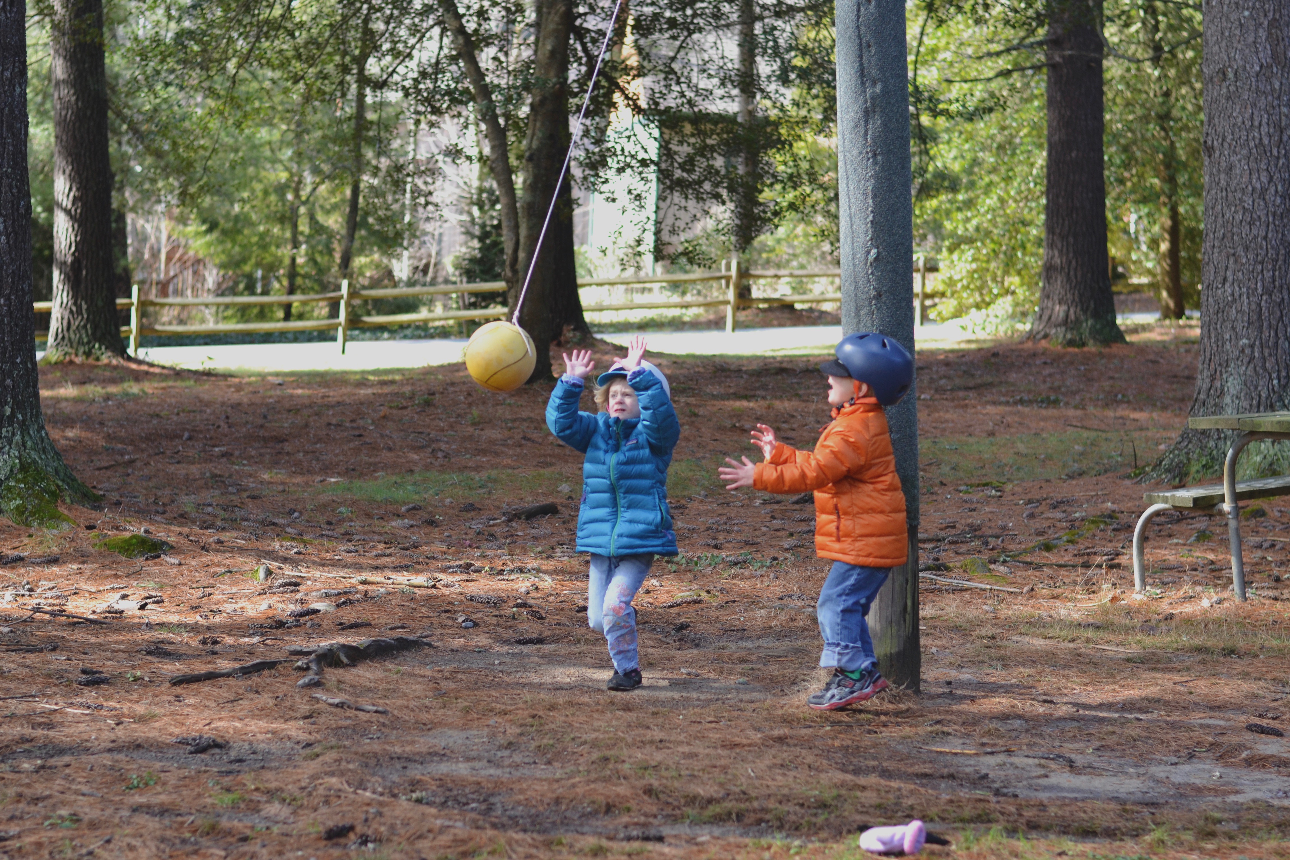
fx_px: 2687
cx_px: 645
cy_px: 430
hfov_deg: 27.0
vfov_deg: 18.2
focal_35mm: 75
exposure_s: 1/500
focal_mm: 50
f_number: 2.8
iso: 450
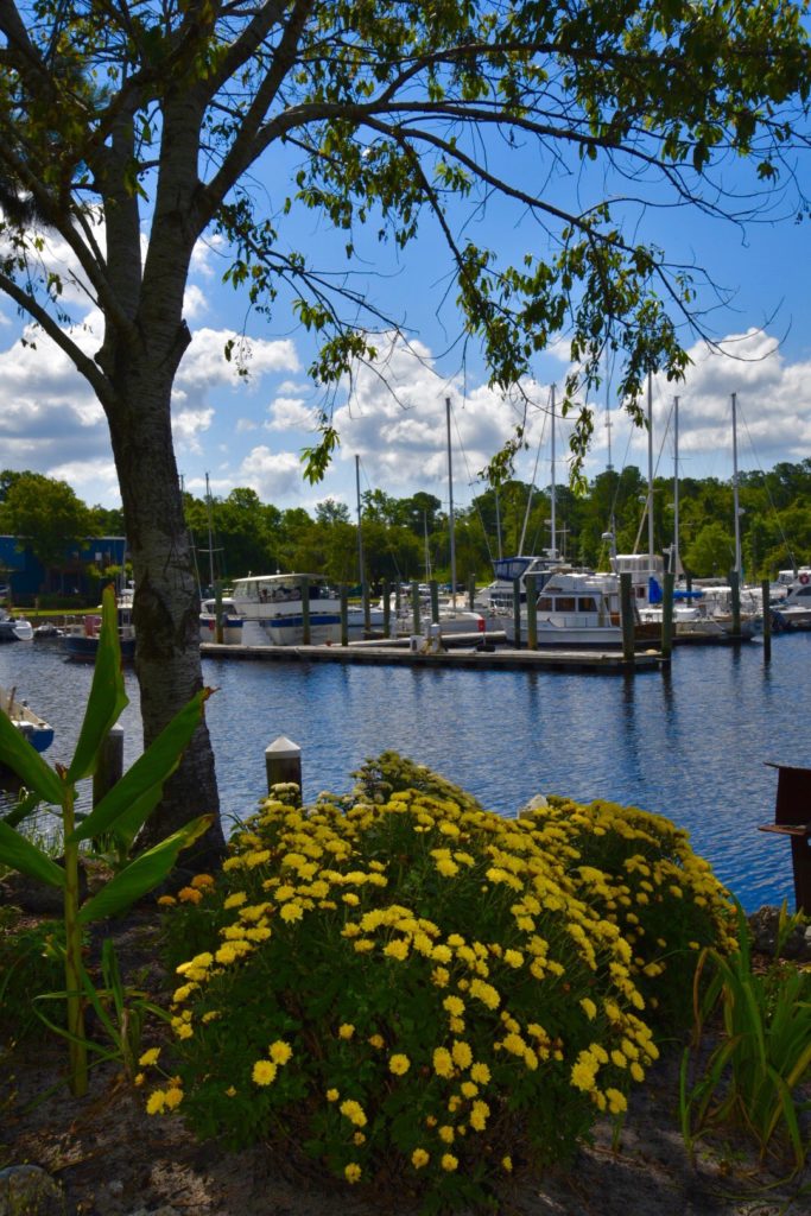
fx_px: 1216
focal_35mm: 36
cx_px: 406
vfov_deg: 53.1
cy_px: 608
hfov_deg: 36.9
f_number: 18
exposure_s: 1/200
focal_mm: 36
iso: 200
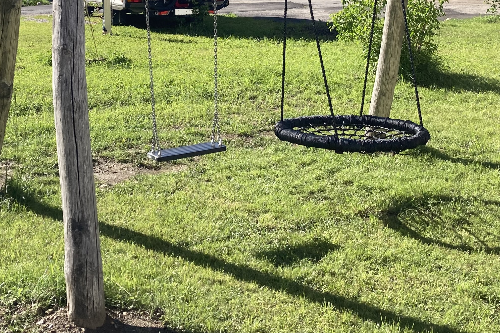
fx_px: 819
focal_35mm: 59
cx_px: 187
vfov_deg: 22.0
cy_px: -9
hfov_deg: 33.8
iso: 20
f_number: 1.8
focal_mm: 3.99
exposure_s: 1/1412
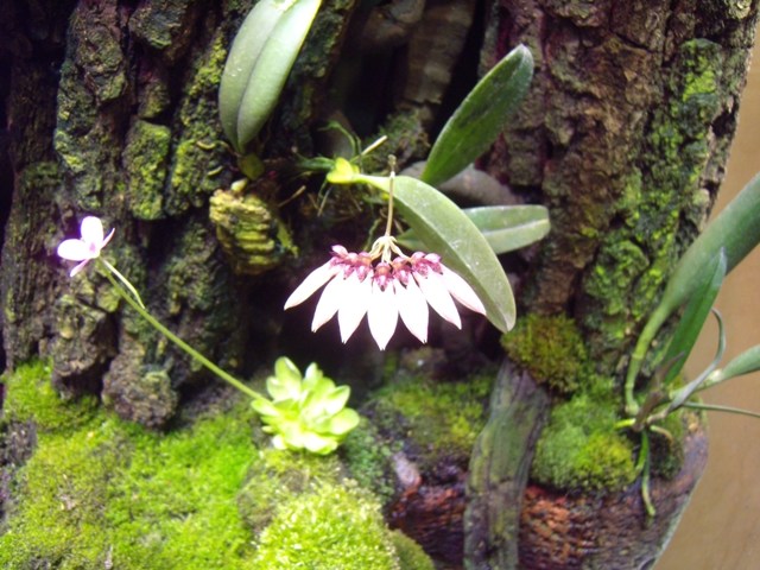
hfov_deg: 63.4
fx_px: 615
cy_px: 285
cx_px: 380
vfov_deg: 49.7
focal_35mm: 28
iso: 400
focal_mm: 6
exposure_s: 1/40
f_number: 2.8
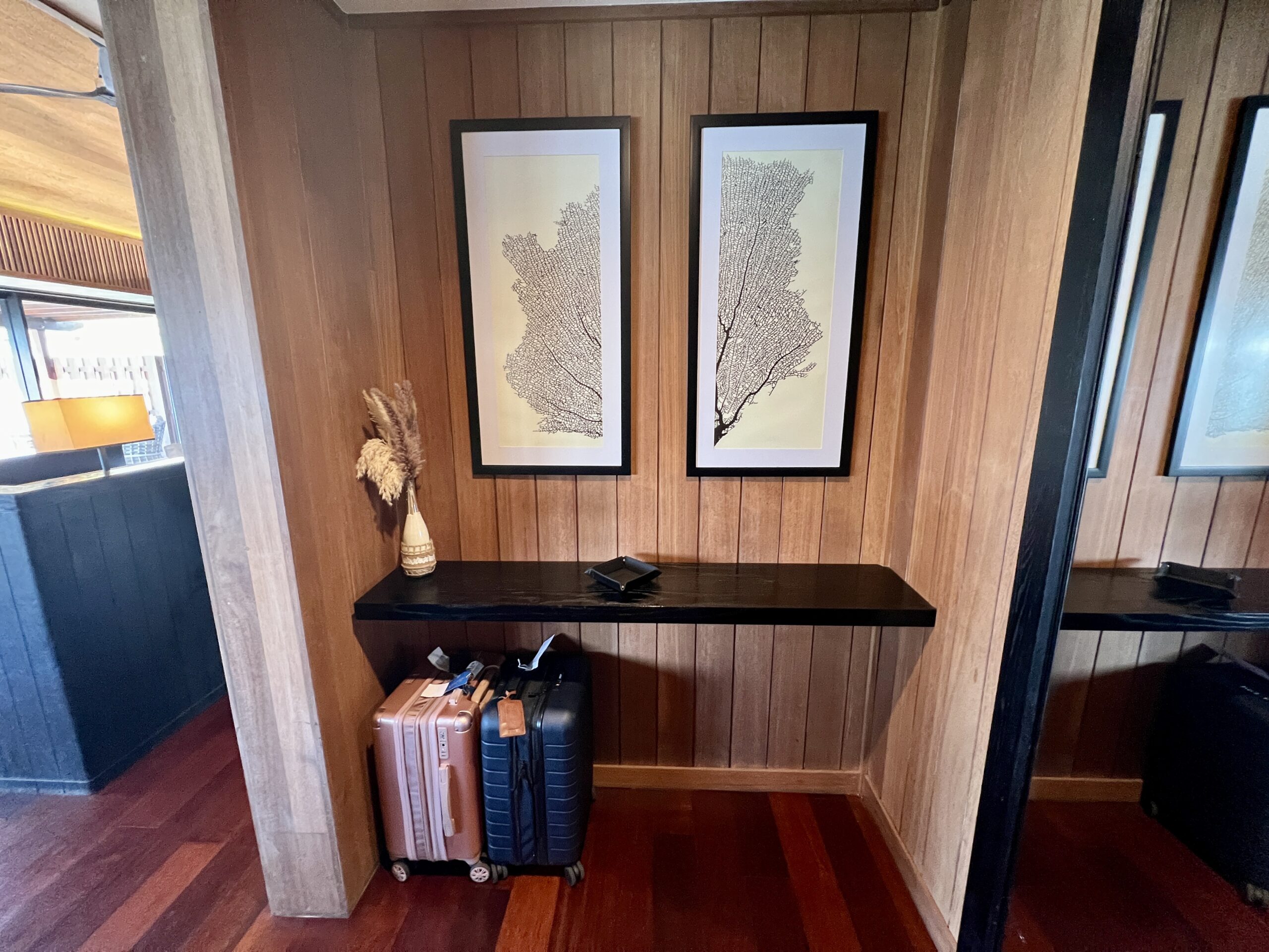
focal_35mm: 13
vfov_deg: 89.9
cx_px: 634
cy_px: 476
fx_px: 477
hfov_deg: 106.2
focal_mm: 1.57
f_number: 1.8
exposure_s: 1/60
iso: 500
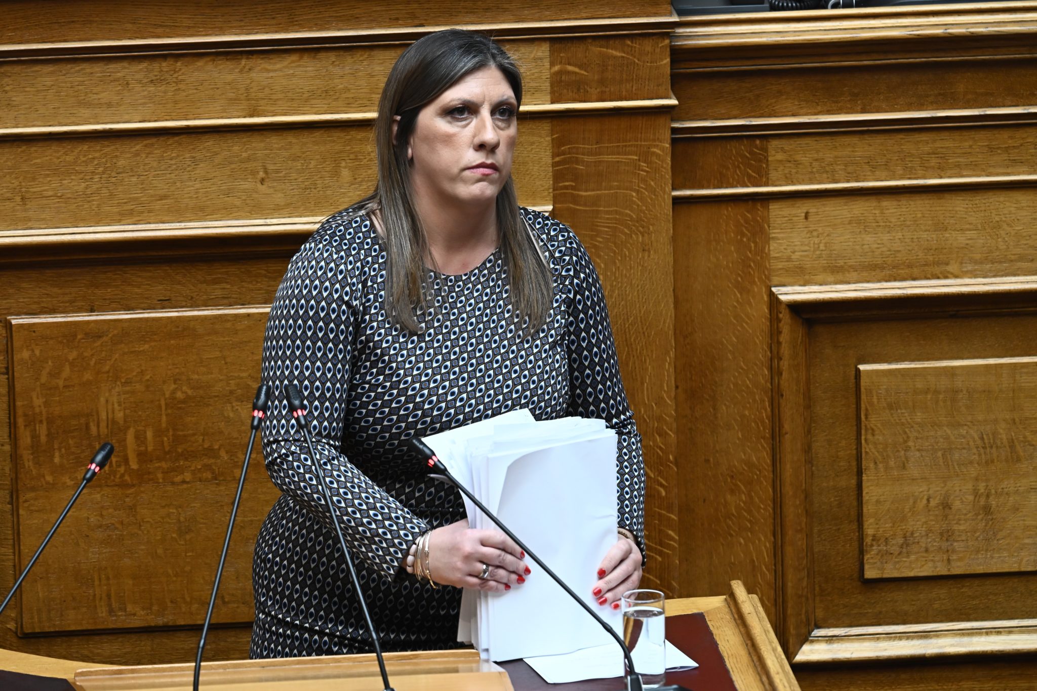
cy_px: 346
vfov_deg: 3.6
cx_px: 518
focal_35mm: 380
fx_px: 10944
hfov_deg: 5.4
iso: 2200
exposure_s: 1/200
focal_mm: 380
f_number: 6
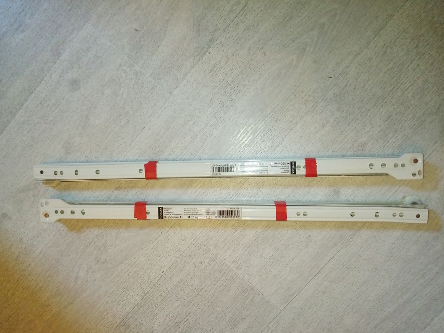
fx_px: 333
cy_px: 166
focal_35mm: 26
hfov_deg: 67.3
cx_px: 222
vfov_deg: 53.1
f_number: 1.8
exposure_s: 1/25
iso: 458
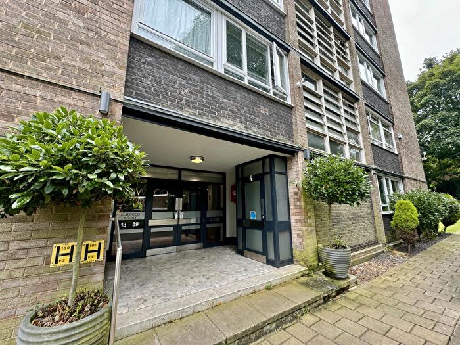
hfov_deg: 102.1
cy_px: 172
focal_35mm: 14
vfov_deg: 85.7
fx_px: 186
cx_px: 230
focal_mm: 2.22
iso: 64
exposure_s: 1/99
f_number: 2.2
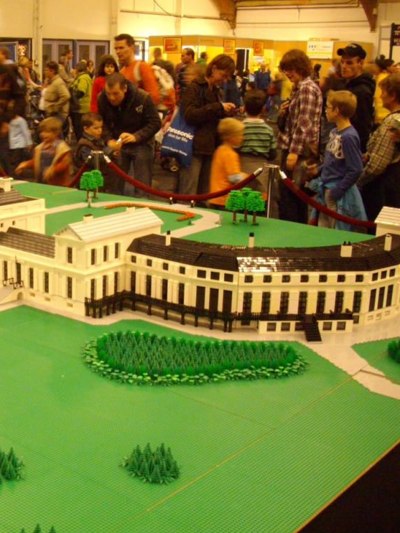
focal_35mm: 51
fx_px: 786
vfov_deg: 37.5
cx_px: 43
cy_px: 263
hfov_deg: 27.6
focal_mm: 6.2
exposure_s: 1/10
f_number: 2.8
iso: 400
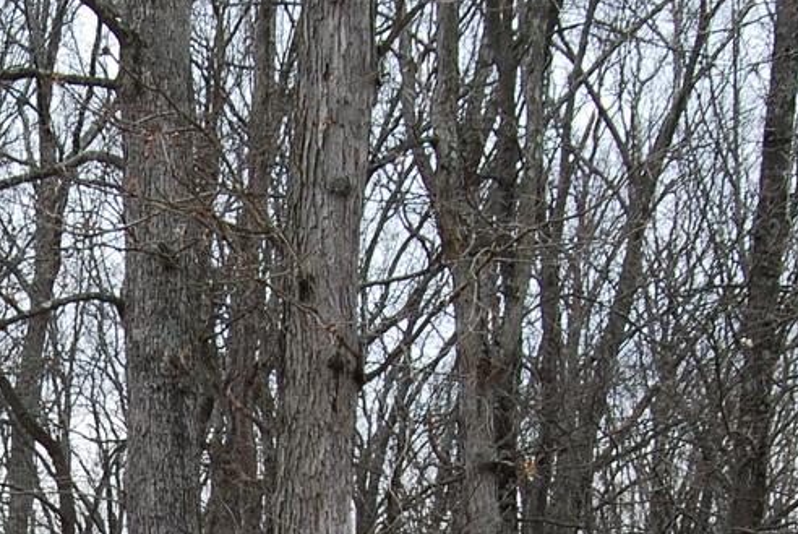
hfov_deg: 13.4
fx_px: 3328
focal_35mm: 150
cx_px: -105
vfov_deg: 8.9
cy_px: 820
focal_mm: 24
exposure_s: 1/60
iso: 200
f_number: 8
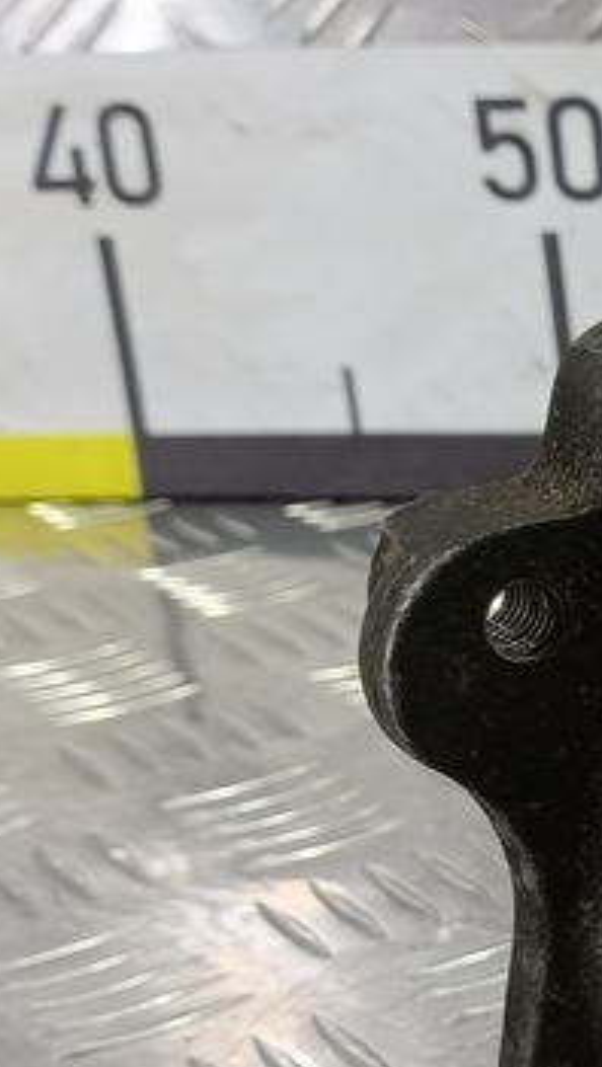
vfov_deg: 28.4
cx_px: 1240
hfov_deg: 13.8
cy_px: 824
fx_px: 2067
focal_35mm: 73
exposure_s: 1/50
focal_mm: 4.11
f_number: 1.6
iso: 143
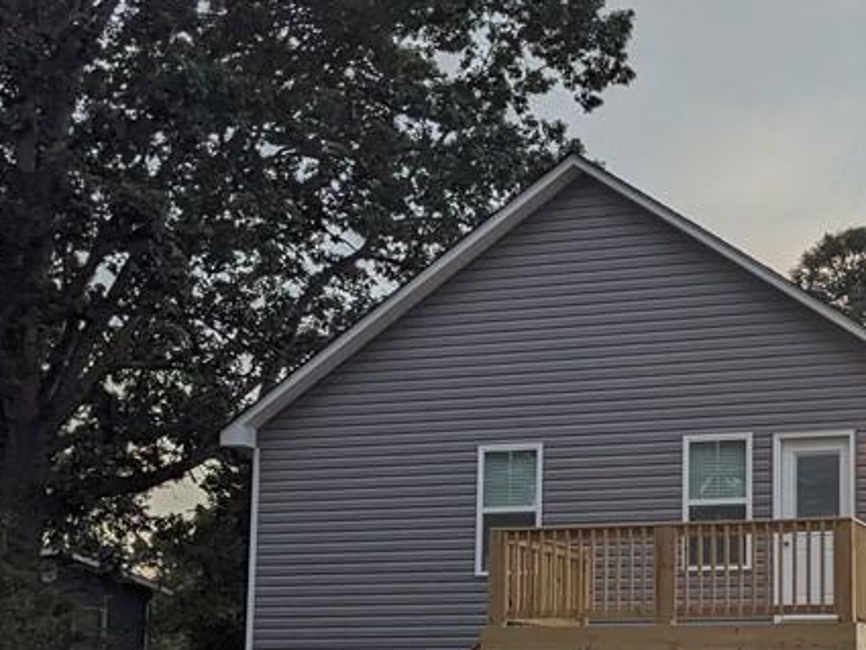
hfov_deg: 29.2
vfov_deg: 22.2
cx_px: 687
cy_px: 546
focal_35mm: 65
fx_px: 1627
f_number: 1.73
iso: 37
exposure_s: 1/3906
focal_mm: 4.38
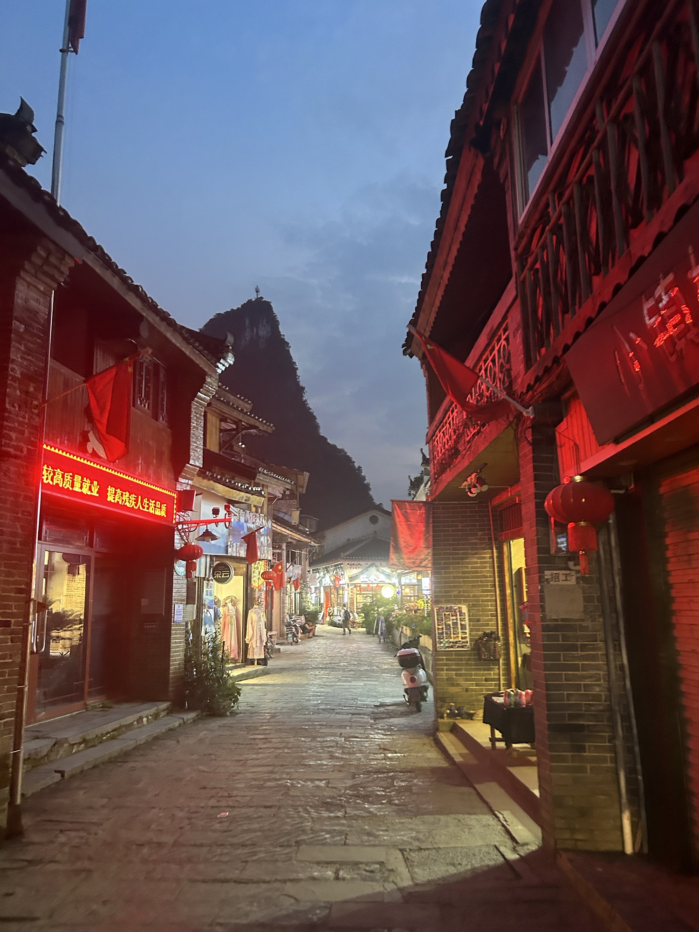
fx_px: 700
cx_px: 350
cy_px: 466
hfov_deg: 53.1
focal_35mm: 26
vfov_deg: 67.3
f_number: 1.5
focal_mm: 5.7
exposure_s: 1/30
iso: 400
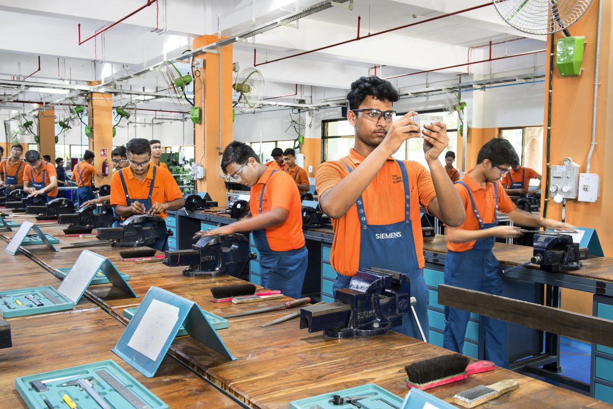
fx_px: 596
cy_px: 204
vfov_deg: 37.9
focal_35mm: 35
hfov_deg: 54.4
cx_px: 306
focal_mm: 35
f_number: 8
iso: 125
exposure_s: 1/6
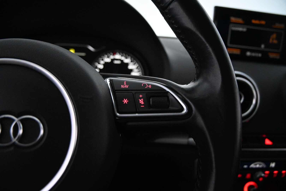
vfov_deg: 18.2
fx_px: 596
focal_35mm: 75
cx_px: 143
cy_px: 96
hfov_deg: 27.0
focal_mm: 50
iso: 5000
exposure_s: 1/125
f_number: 6.3
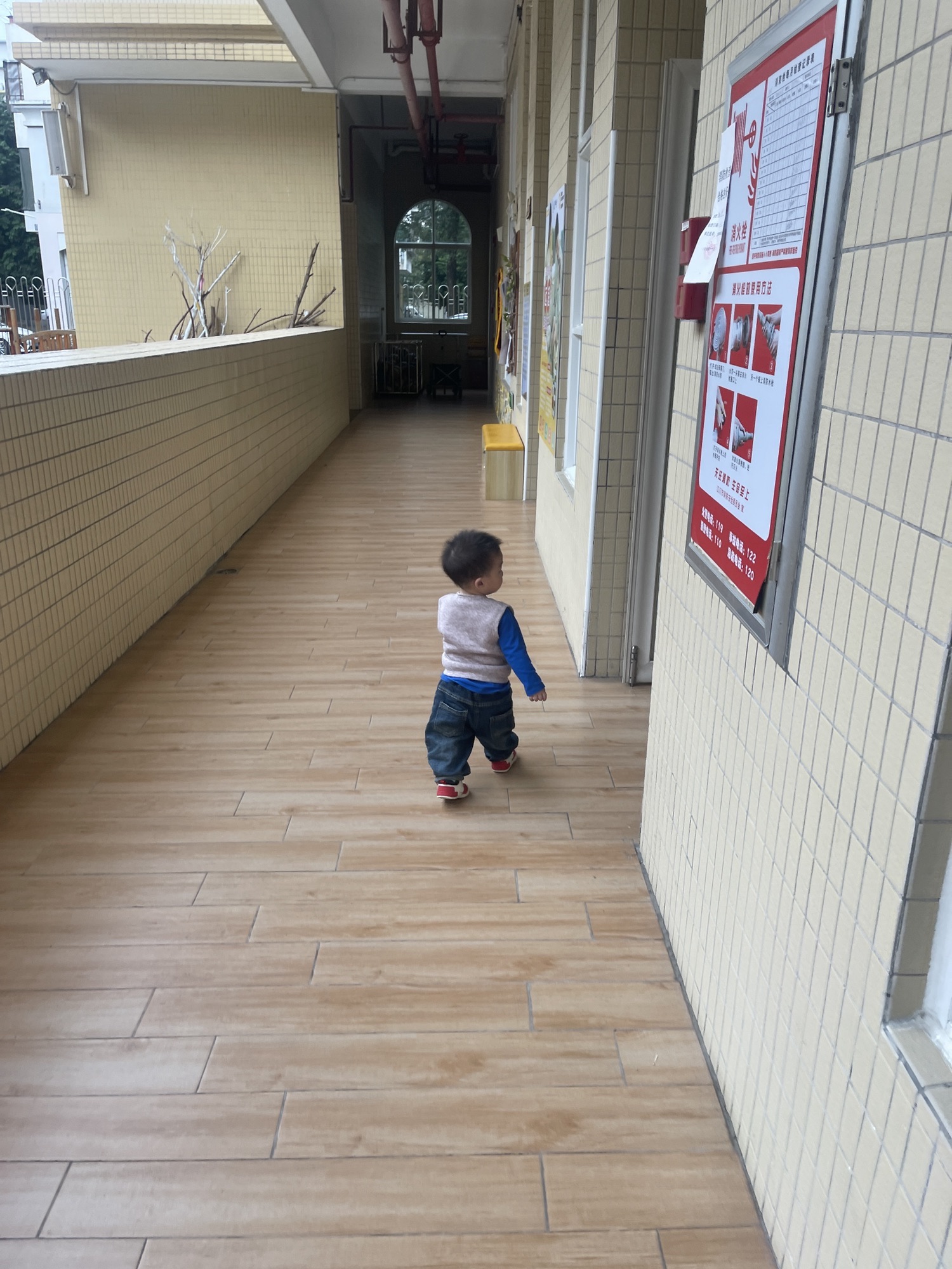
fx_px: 953
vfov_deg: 67.3
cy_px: 634
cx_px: 476
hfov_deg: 53.1
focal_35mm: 26
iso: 40
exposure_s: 1/121
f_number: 1.6
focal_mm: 5.1
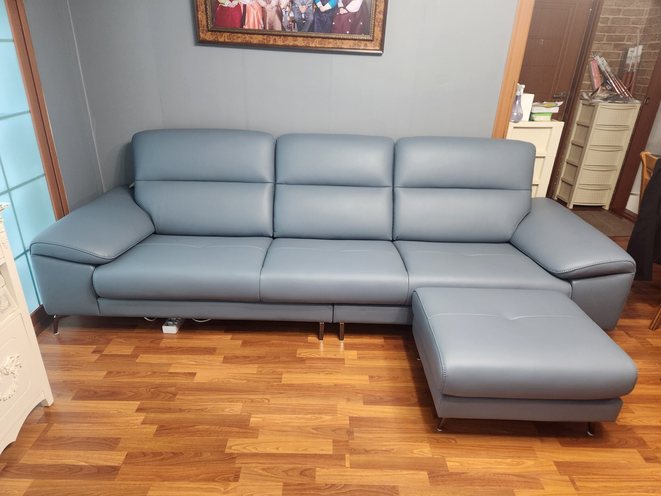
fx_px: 439
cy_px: 248
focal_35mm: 23
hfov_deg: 73.9
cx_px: 330
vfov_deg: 58.9
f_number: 1.8
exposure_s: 1/120
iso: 640
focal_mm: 5.4
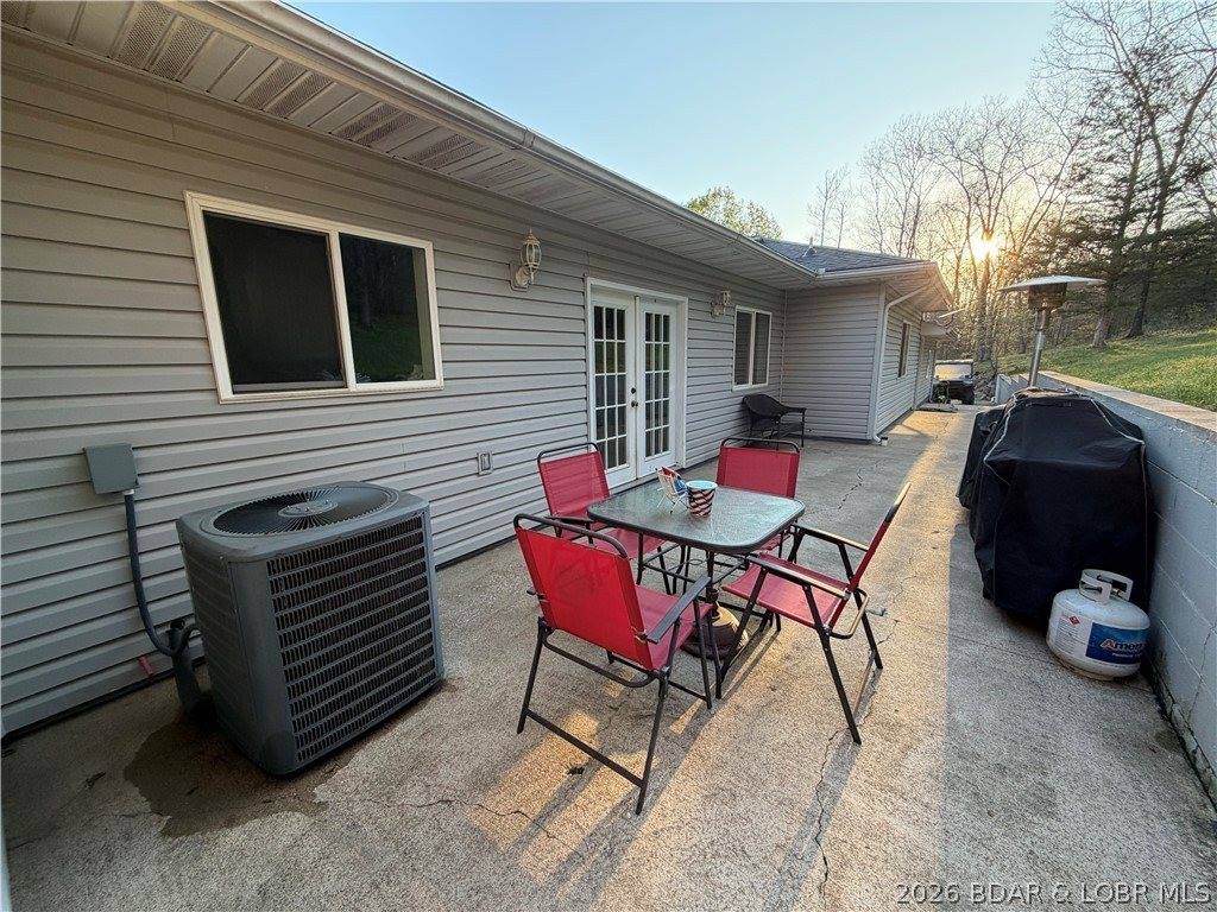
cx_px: 608
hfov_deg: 102.1
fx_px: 492
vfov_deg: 85.7
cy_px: 456
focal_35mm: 14
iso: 64
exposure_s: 1/121
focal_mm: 2.22
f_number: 2.2
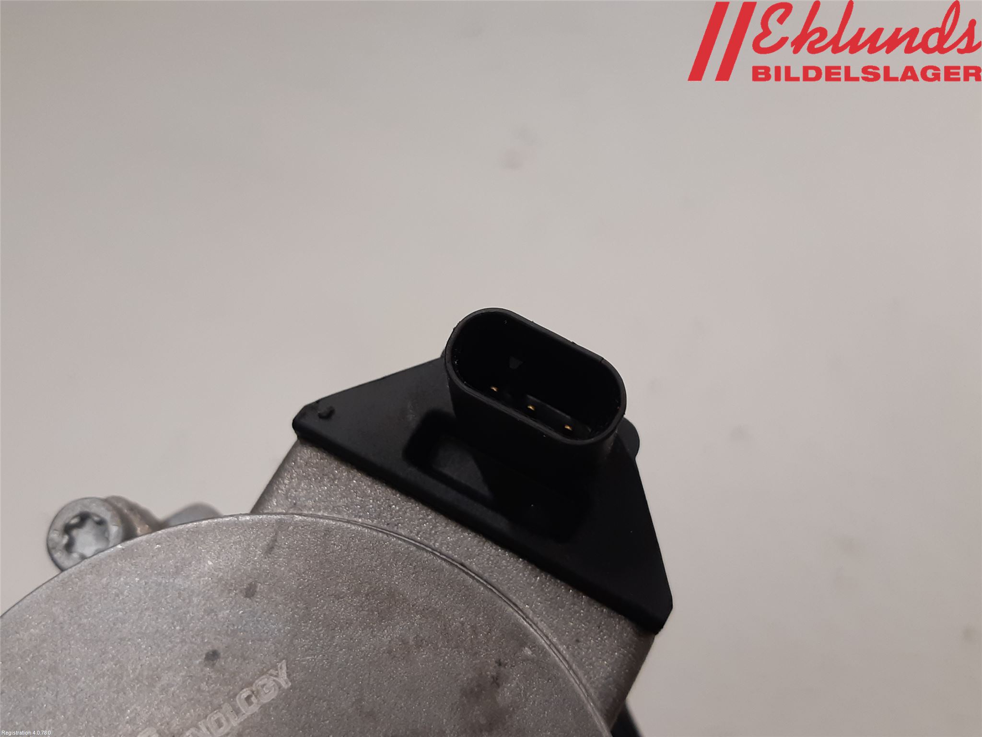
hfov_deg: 67.3
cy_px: 368
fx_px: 738
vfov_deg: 53.1
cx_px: 491
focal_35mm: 26
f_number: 1.7
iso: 100
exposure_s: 1/50
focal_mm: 3.93
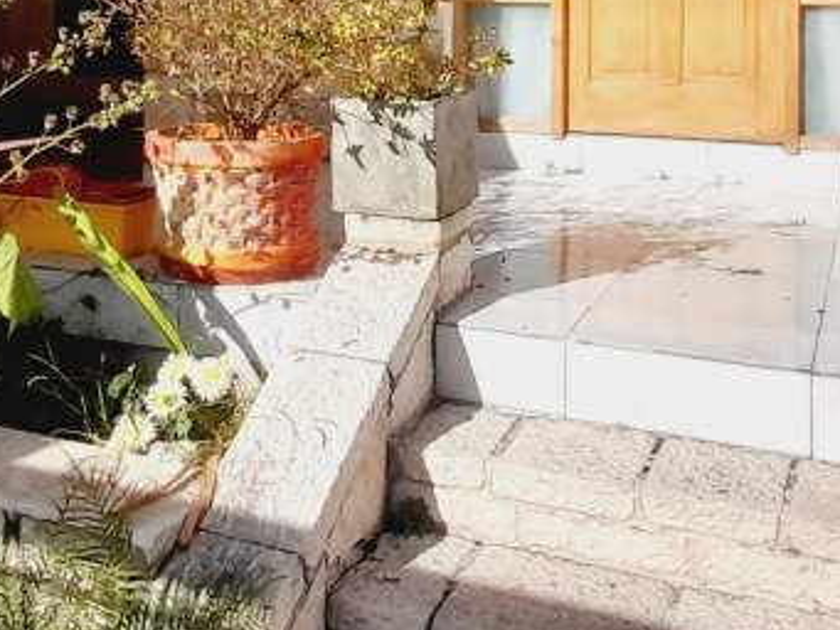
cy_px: -39
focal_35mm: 46
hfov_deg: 41.2
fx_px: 1117
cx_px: 367
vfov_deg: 28.9
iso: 40
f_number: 2.2
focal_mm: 1.42
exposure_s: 1/2020
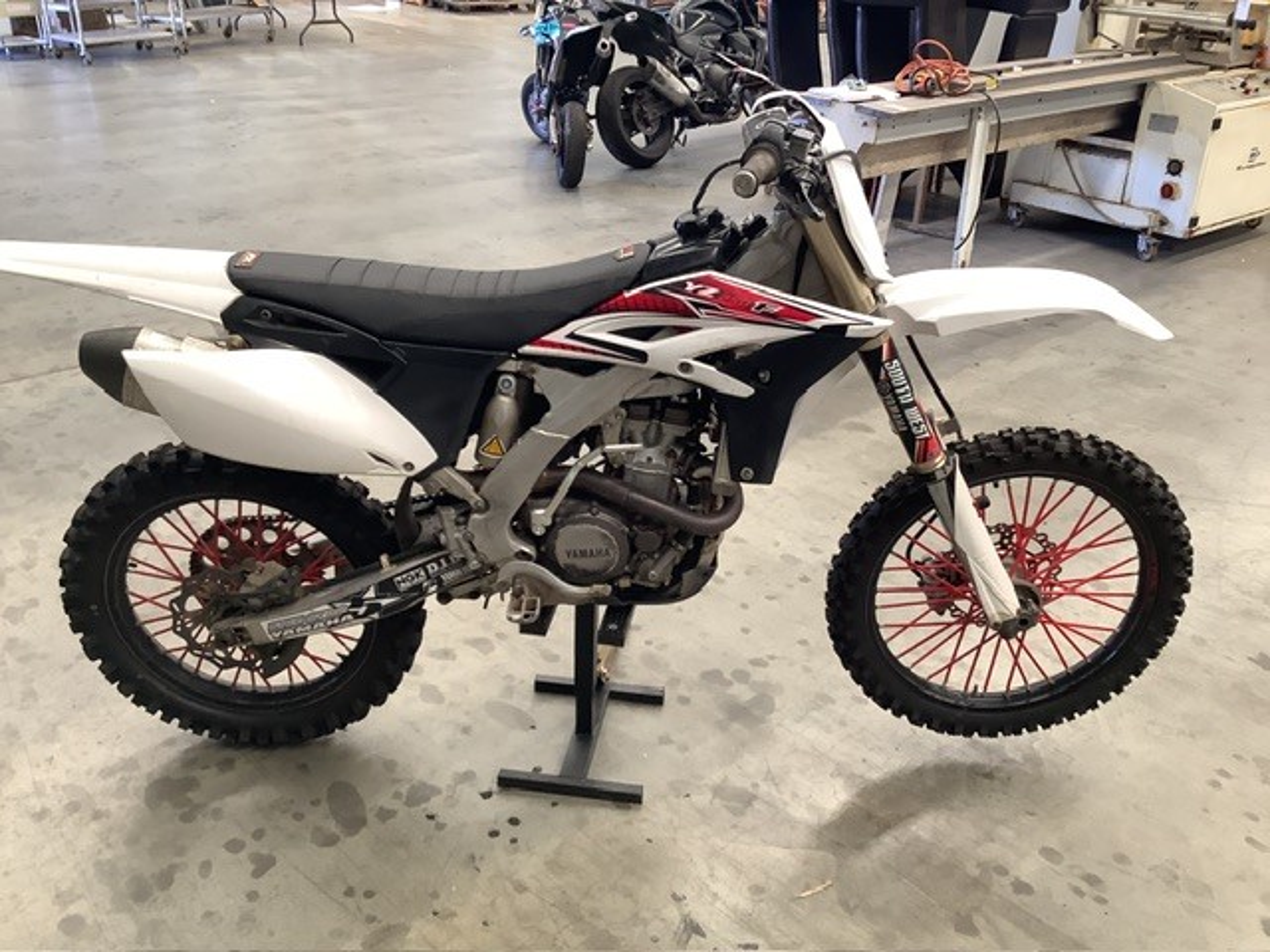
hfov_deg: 58.4
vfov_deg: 45.4
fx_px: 1137
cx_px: 635
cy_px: 476
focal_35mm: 31
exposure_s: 1/50
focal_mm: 3.3
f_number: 2.4
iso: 100
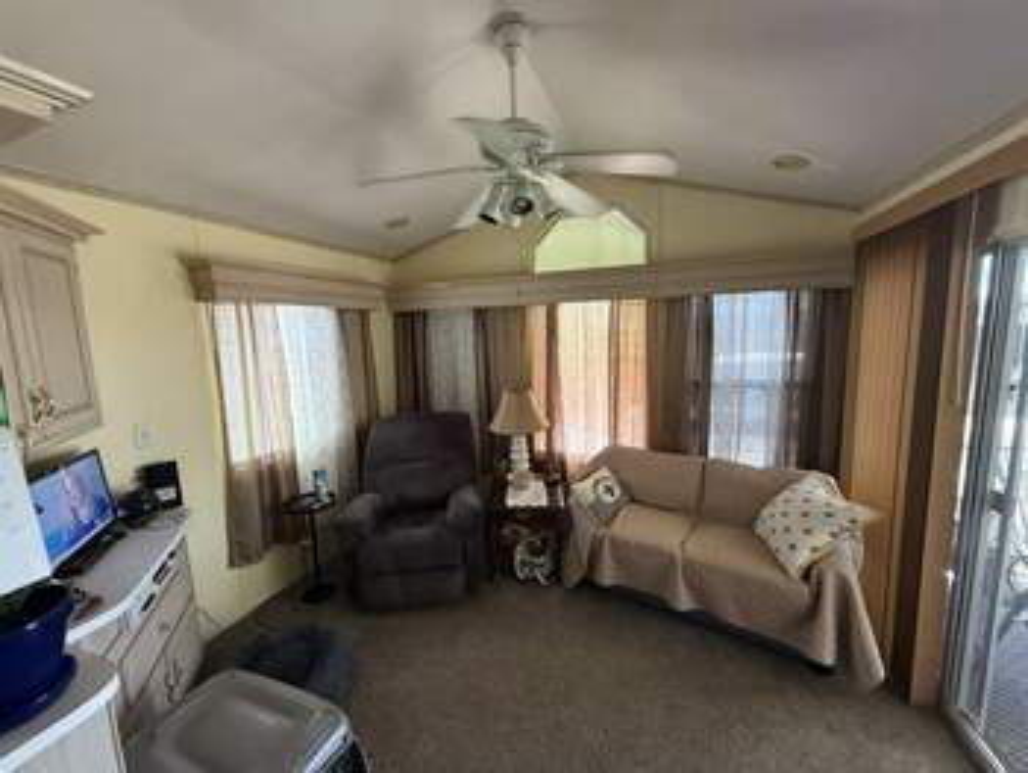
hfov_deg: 102.0
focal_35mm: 14
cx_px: 514
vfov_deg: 85.7
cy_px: 386
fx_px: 416
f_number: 2.2
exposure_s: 1/67
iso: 320
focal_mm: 2.22
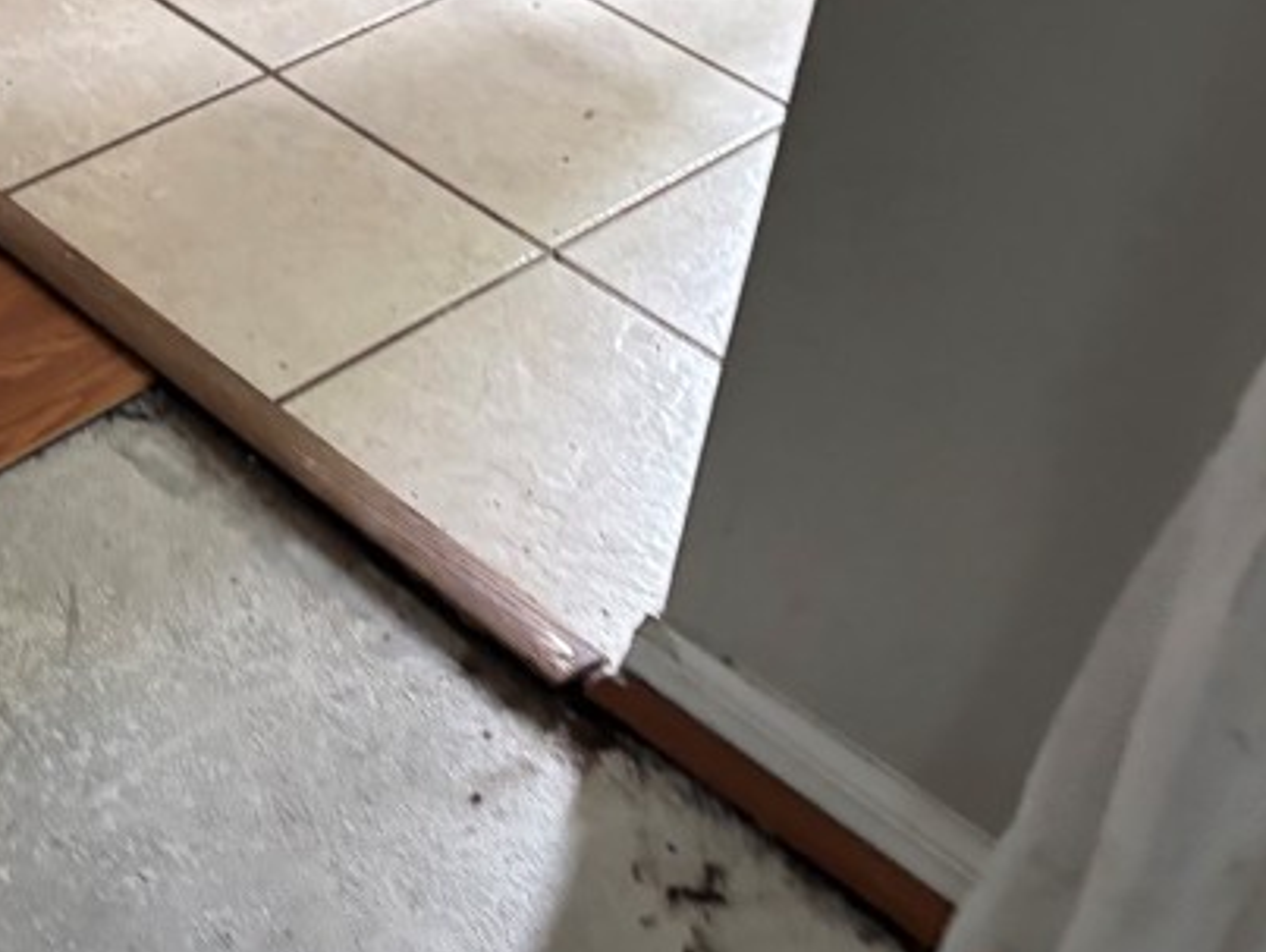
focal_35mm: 66
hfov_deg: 28.2
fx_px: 2416
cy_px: 226
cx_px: 116
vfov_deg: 22.1
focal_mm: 5.96
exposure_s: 1/60
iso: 400
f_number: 1.6
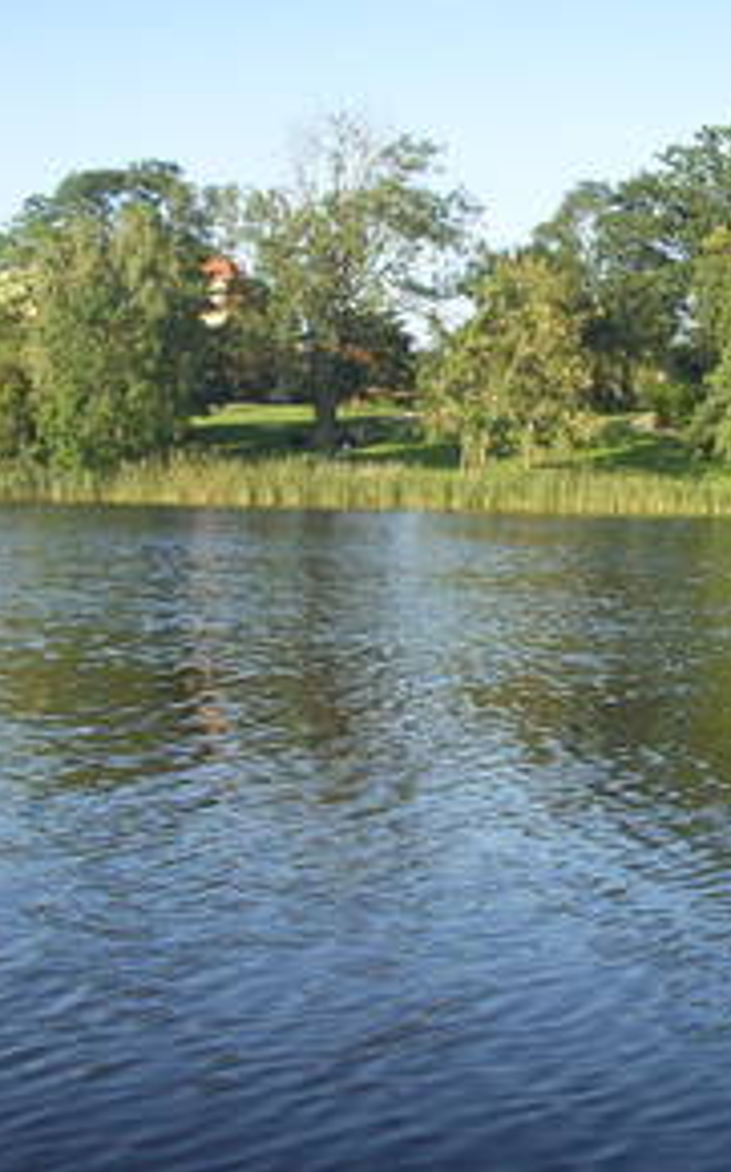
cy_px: 570
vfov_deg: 35.7
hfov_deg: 22.4
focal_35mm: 57
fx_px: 1819
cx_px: 594
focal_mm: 6.6
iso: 50
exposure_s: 1/250
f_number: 3.5
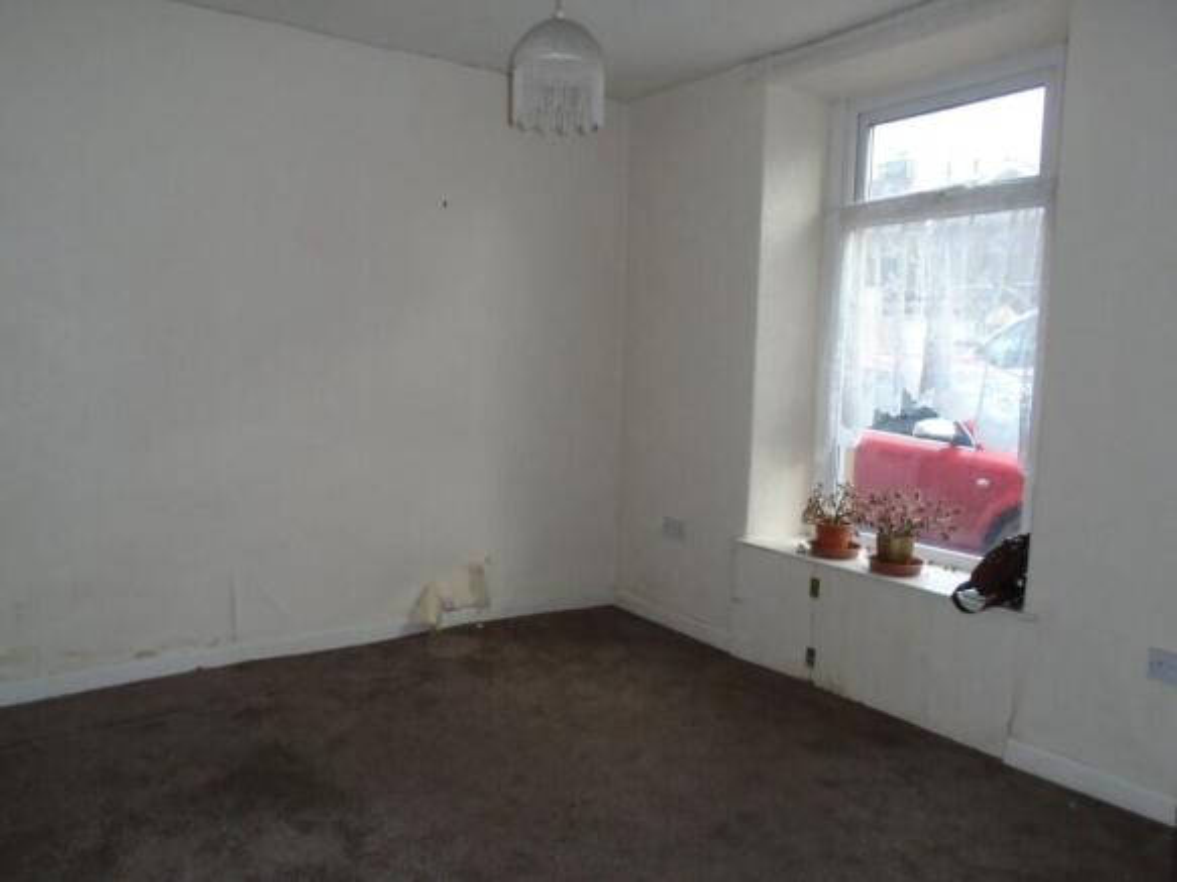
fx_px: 884
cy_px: 441
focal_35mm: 26
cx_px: 588
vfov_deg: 53.0
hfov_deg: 67.3
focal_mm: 4.6
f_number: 3.2
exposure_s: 1/100
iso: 160
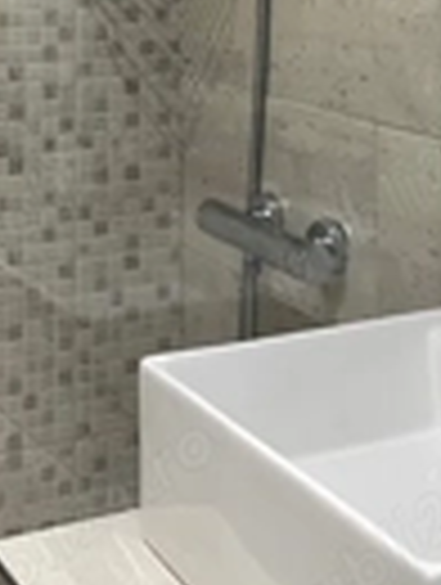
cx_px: 158
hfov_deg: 18.5
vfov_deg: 22.5
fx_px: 1354
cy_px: -112
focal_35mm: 80
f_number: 1.6
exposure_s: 1/50
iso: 64
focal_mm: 4.2
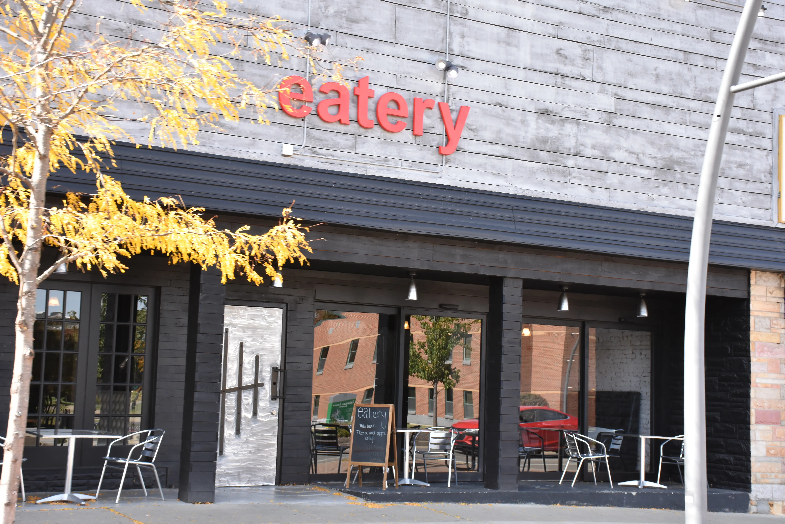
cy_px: 271
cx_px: 388
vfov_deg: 24.4
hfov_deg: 35.9
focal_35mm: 56
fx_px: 1211
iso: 800
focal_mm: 35
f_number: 8
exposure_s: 1/400
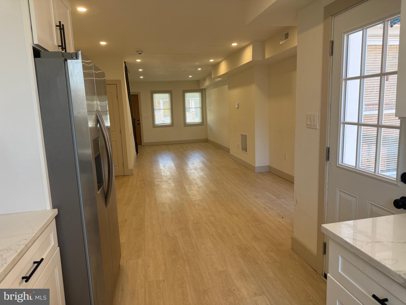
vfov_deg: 56.8
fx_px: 281
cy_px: 152
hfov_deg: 71.6
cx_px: 203
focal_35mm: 24
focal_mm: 6.76
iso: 125
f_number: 1.78
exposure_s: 1/242
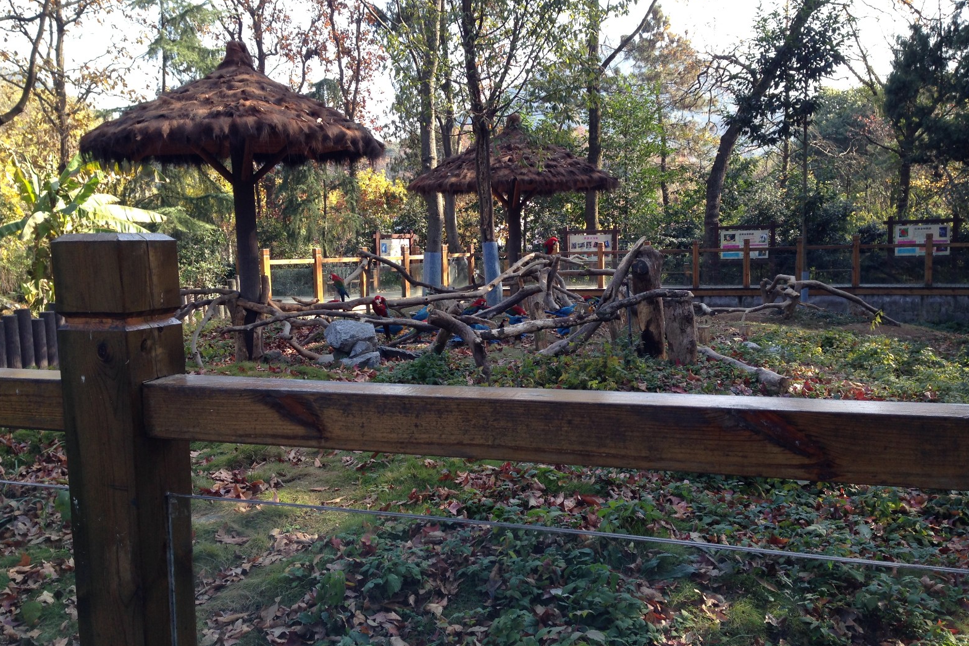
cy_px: 343
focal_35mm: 35
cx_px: 480
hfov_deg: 54.4
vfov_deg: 37.8
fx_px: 942
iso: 50
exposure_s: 1/176
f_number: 2.4
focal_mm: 4.12
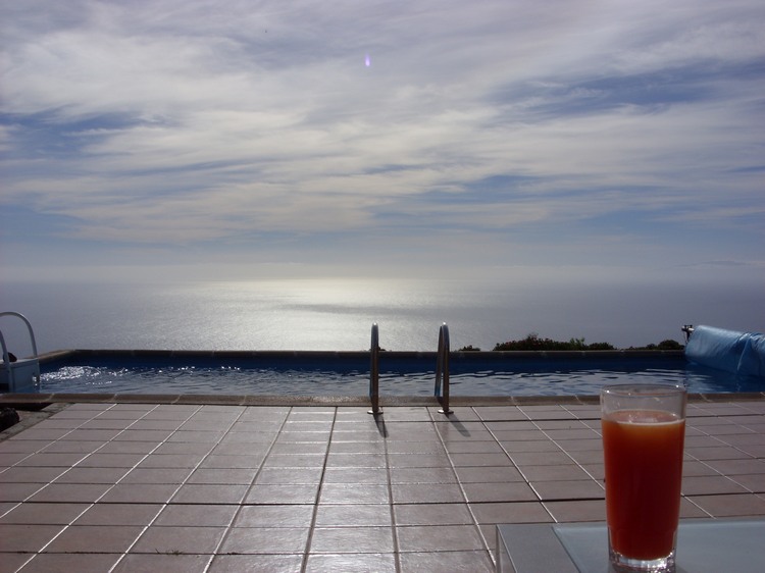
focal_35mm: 38
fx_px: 840
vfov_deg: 37.7
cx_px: 382
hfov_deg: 49.0
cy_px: 286
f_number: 4.9
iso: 50
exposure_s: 1/2000
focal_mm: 6.3
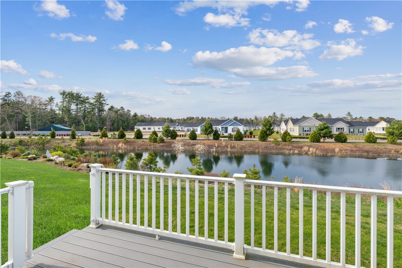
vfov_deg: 72.1
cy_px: 134
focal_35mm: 16
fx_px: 184
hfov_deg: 95.0
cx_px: 201
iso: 100
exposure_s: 1/200
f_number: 7.1
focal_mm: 11
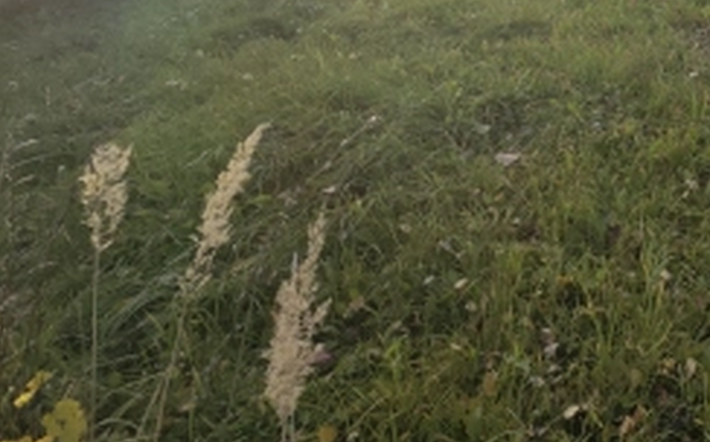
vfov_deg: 26.8
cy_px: -169
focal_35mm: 38
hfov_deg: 42.1
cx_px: 759
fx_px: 735
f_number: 2.2
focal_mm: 2.16
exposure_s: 1/227
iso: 50
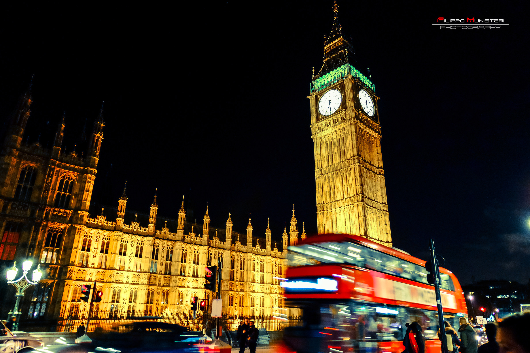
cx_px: 265
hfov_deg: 73.7
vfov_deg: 53.1
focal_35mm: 24
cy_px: 176
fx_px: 353
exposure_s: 1/10
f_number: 3.5
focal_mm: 16
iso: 3200
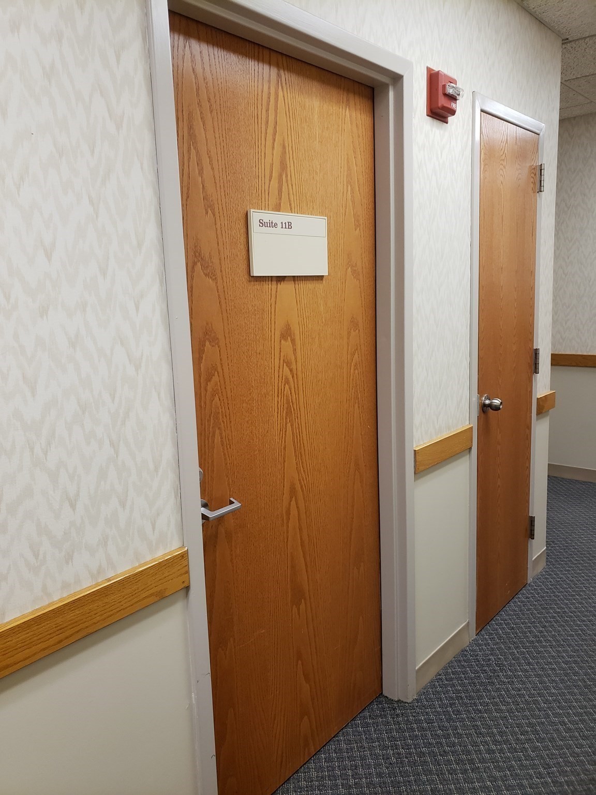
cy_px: 398
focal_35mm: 26
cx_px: 298
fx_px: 597
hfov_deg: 53.1
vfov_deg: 67.3
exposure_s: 1/60
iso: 200
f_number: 1.5
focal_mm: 4.3
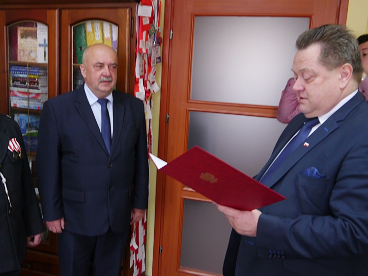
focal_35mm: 41
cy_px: 142
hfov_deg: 45.3
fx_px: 436
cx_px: 138
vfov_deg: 35.2
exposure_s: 1/25
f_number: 3.6
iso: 400
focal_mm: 15
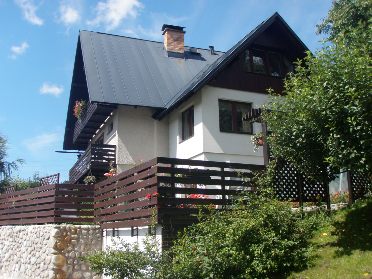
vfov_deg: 37.7
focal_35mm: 38
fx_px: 408
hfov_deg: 49.0
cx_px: 186
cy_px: 140
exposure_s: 1/200
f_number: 6.3
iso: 80
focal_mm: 6.7
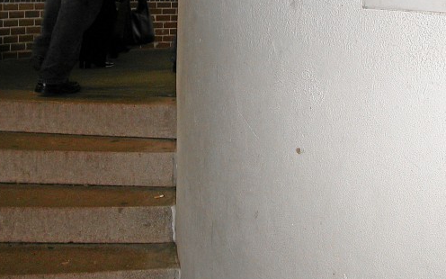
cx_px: 260
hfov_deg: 31.5
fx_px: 790
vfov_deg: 19.9
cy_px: 72
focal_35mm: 65
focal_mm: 7.85
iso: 100
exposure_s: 1/60
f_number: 2.6
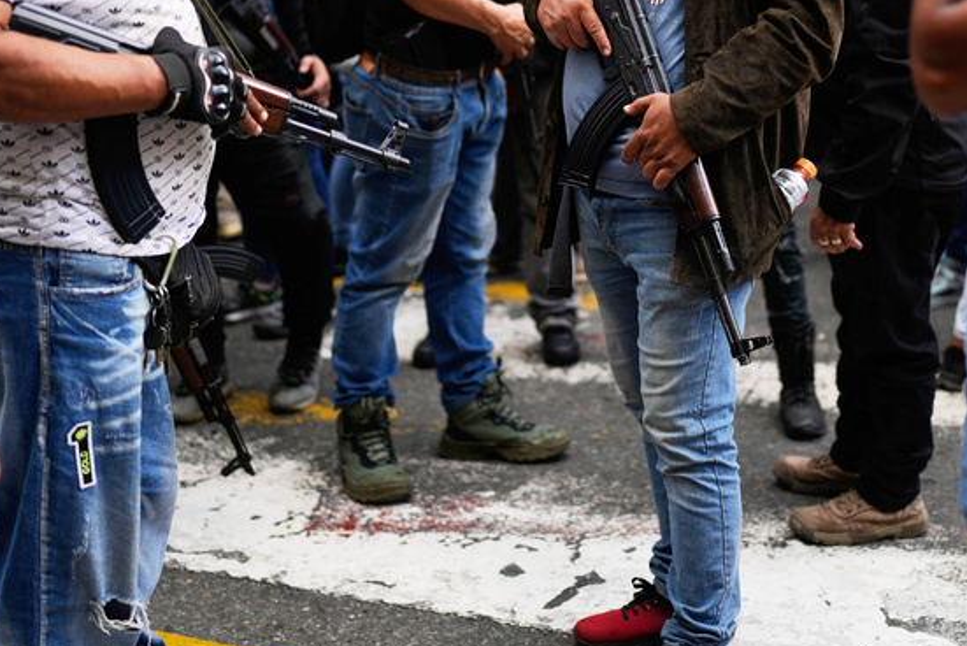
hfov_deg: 30.7
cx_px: 662
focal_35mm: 65
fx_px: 1747
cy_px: 133
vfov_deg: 20.7
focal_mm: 35
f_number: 1.4
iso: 100
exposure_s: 1/2000
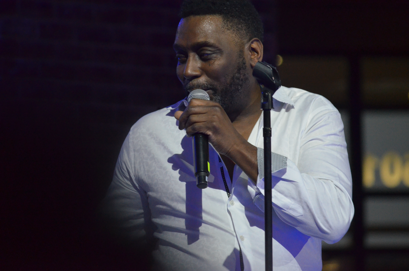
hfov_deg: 6.6
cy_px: 136
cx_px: 204
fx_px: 3571
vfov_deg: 4.3
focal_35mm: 315
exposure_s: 1/200
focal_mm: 210
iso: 3200
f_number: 5.3
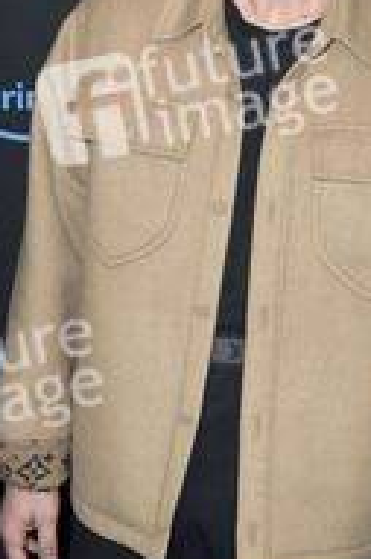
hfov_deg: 12.5
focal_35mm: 109
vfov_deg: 18.8
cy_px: 243
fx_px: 1688
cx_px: 272
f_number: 5.6
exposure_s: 1/250
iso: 800
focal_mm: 52
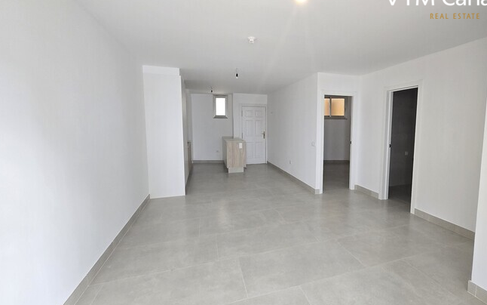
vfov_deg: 71.3
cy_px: 146
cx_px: 277
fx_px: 212
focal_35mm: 16
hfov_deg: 97.2
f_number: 2.2
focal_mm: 1.7
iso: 200
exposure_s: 1/50
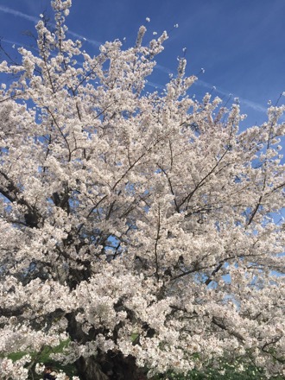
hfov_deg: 48.2
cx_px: 142
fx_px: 318
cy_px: 190
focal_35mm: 29
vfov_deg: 61.7
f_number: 2.2
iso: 32
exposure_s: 1/2639
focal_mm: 4.15
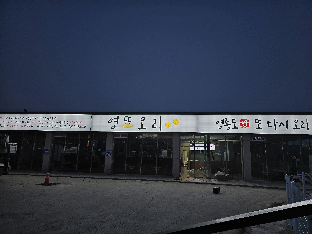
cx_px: 156
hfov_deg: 73.9
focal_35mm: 23
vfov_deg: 58.9
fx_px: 207
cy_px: 117
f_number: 1.7
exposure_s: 1/120
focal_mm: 6.3
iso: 25
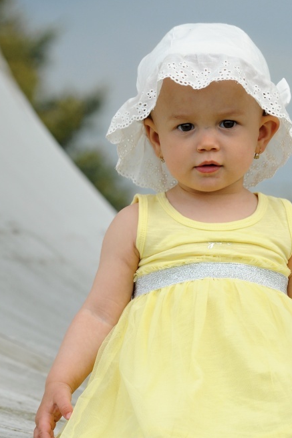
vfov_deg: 6.1
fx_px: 4119
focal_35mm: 338
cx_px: 225
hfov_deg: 4.1
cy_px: 290
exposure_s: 1/250
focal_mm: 185
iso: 640
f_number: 9
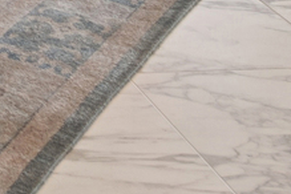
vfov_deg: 7.8
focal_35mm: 133
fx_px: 1075
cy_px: -510
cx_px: -352
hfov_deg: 12.8
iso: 200
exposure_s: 1/125
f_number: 8
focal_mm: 12
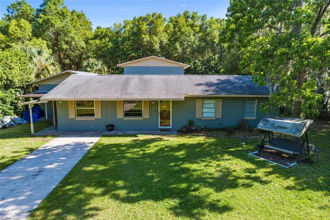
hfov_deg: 73.8
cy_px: 110
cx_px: 165
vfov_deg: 53.1
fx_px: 220
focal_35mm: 24
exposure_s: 1/160
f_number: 5.6
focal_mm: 8.8
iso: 100
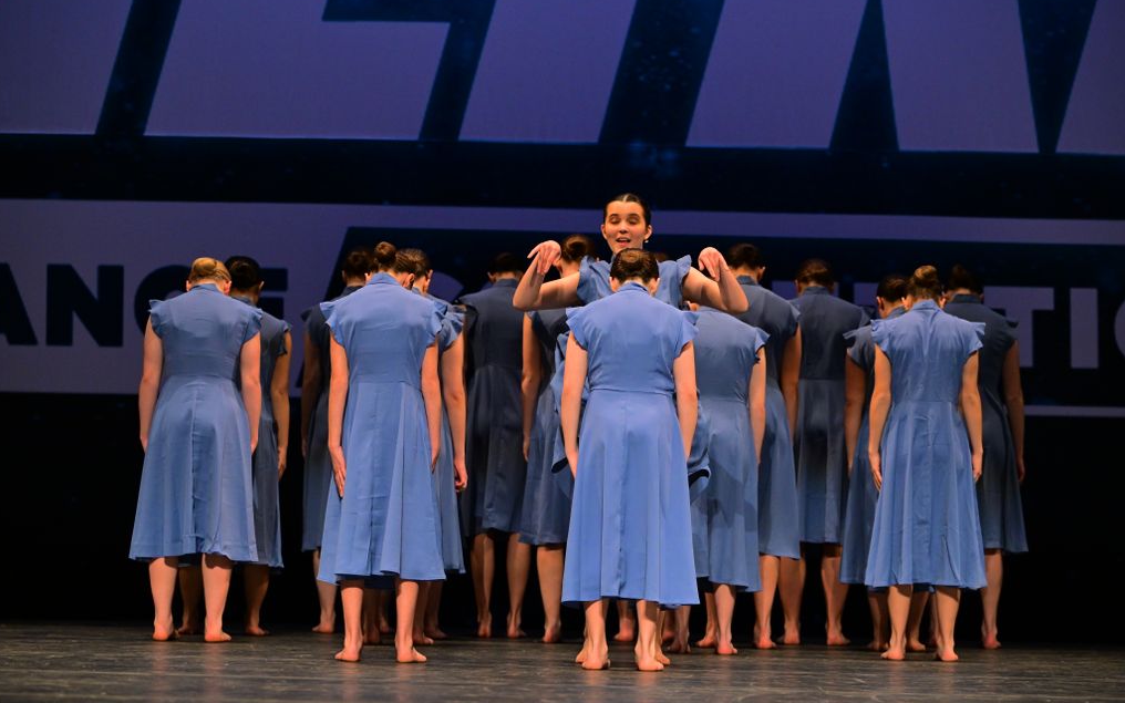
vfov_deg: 11.6
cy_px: 346
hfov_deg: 18.4
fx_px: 3465
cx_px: 559
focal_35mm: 113
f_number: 3.5
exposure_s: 1/800
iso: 3200
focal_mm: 110
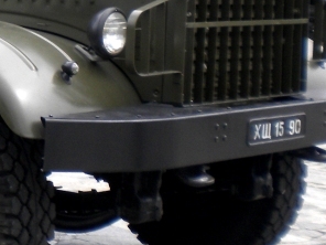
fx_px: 1140
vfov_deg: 12.2
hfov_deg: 15.2
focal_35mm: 121
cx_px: -141
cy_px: 42
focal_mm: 6.3
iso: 80
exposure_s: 1/186
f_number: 4.6
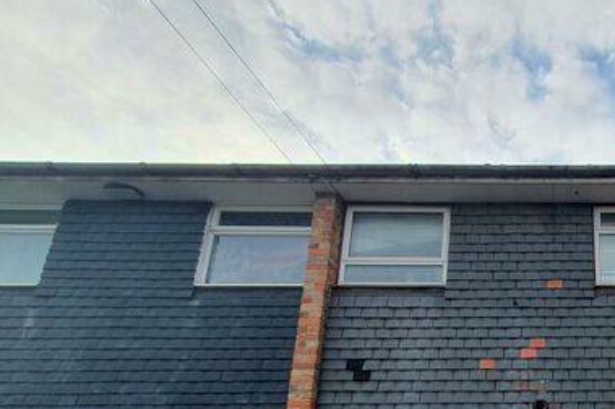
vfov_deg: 44.9
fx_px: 427
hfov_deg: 60.8
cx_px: 550
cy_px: 390
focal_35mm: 25
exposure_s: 1/331
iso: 50
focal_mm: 1.8
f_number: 2.2
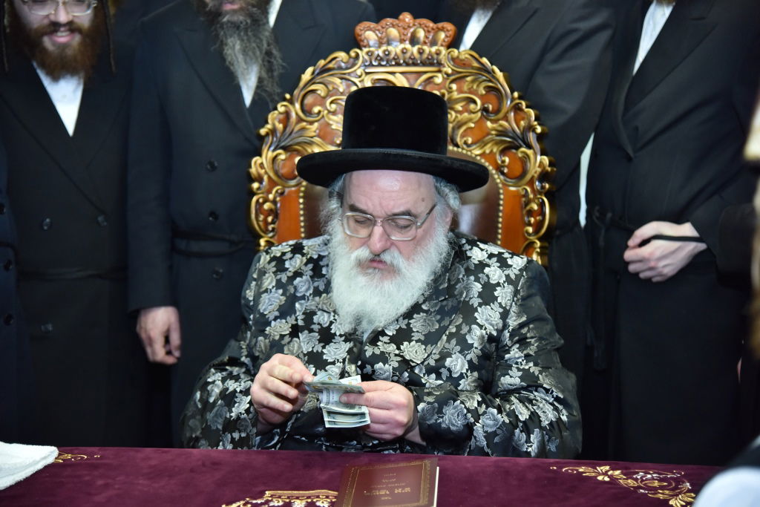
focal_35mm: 70
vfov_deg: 19.5
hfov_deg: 28.8
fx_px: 1478
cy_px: 254
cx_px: 380
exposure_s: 1/160
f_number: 4
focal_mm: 70
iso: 1600
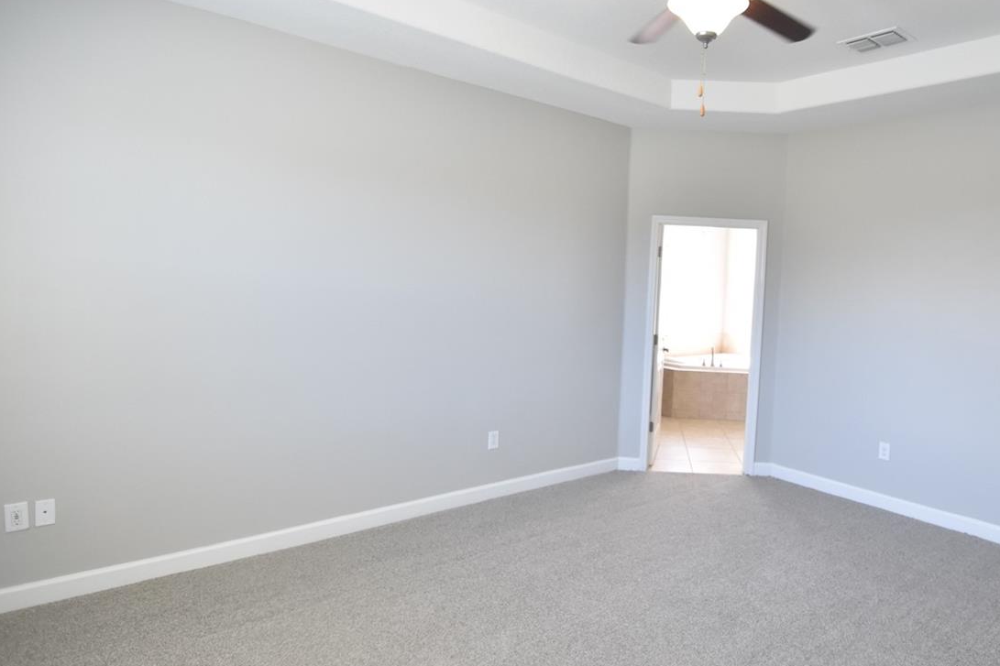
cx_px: 627
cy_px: 303
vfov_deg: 57.1
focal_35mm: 22
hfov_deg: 77.1
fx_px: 611
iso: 800
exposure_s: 1/125
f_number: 3.5
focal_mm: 10
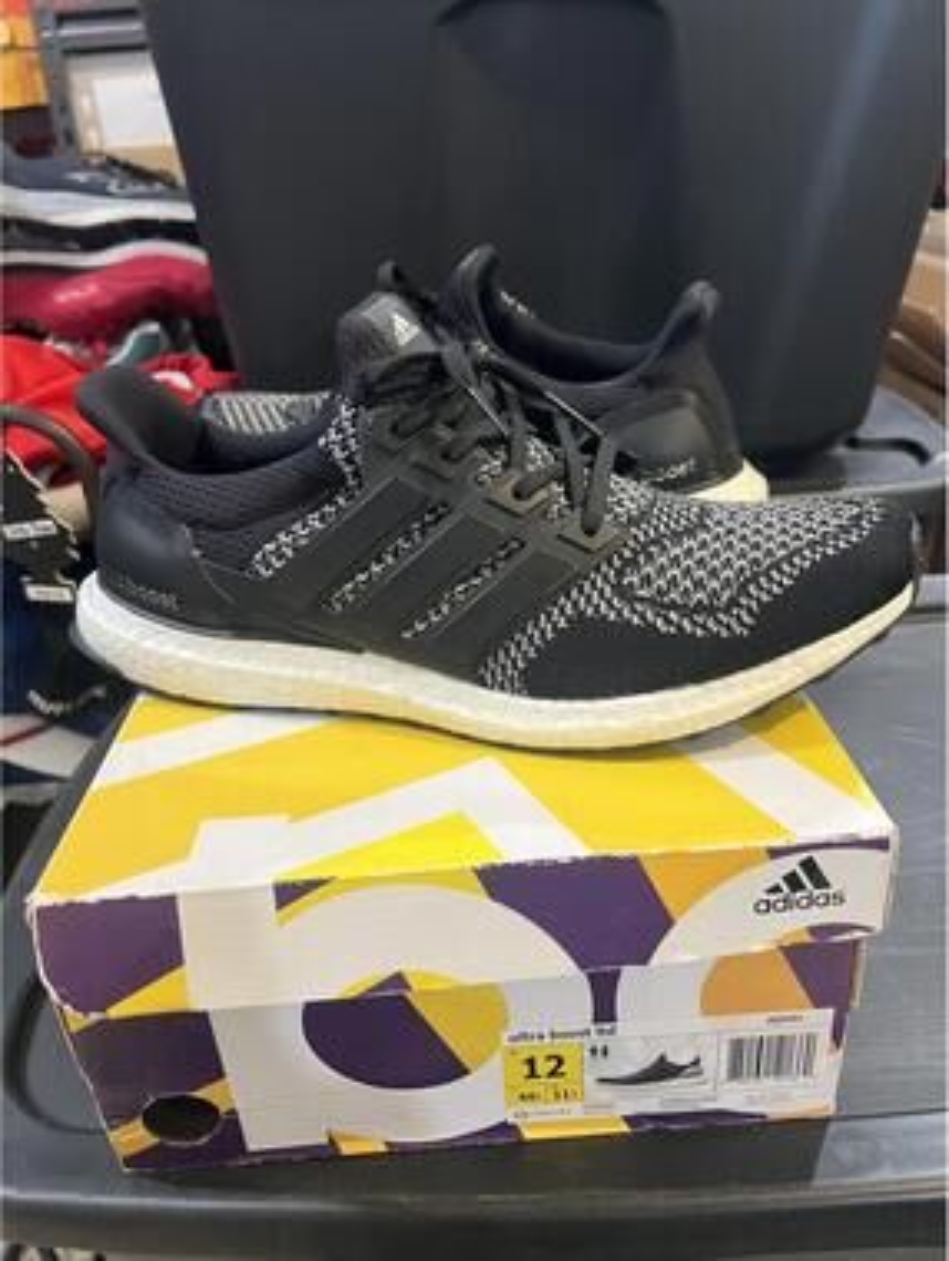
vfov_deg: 67.2
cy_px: 630
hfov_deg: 53.2
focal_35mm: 26
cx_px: 474
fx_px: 948
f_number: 1.5
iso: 160
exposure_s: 1/60
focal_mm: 5.7
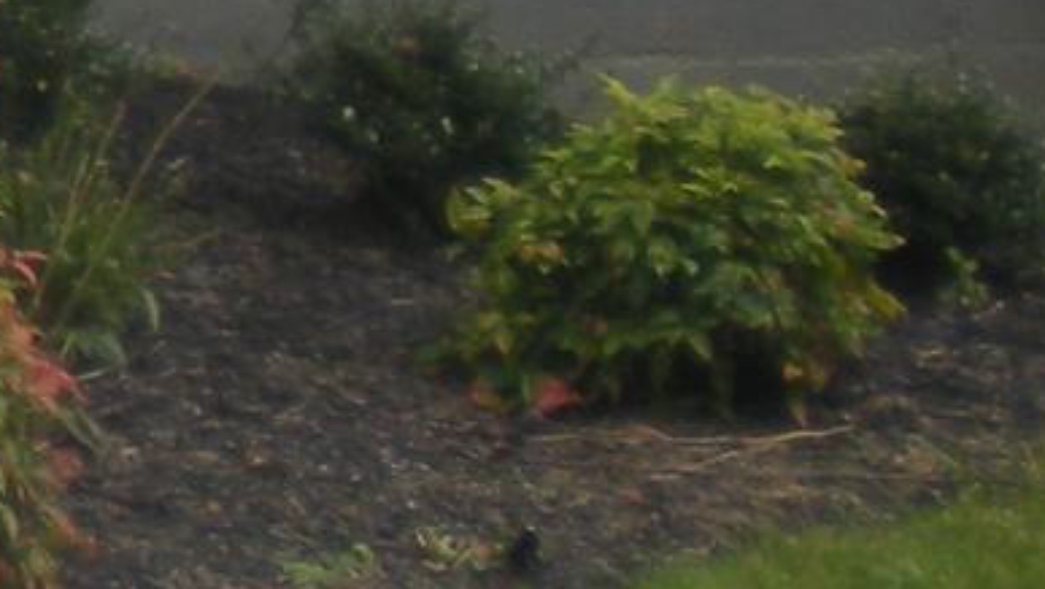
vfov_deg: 5.4
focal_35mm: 219
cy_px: -792
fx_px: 6070
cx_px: -1639
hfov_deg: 8.7
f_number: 3.1
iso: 64
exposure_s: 1/174
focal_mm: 6.3
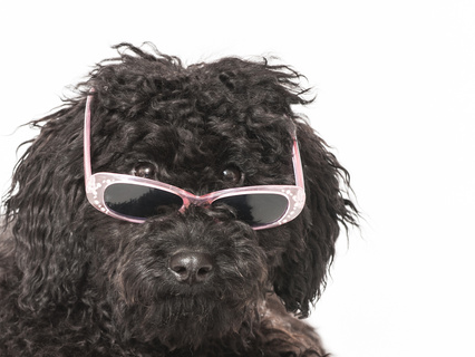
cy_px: 288
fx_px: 3940
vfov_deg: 5.2
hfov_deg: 6.9
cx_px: 267
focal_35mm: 287
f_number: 9
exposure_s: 1/160
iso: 200
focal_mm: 150
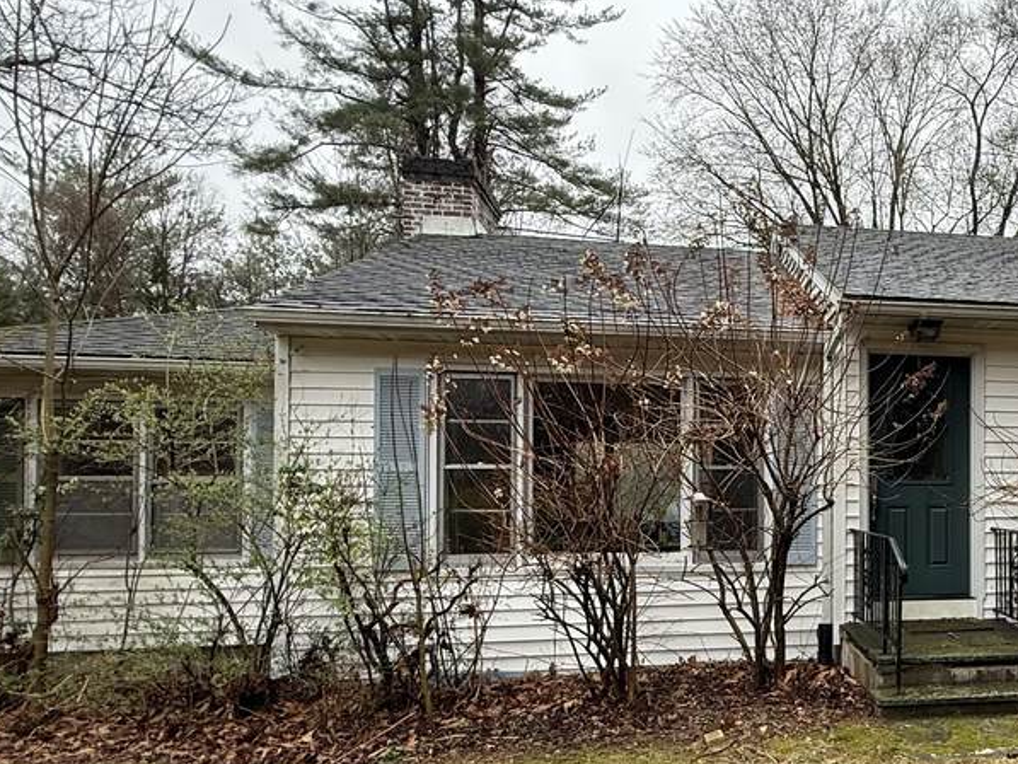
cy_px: 481
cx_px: 878
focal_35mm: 30
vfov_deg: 46.4
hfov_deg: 53.9
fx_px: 882
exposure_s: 1/99
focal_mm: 2.22
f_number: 2.2
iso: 100
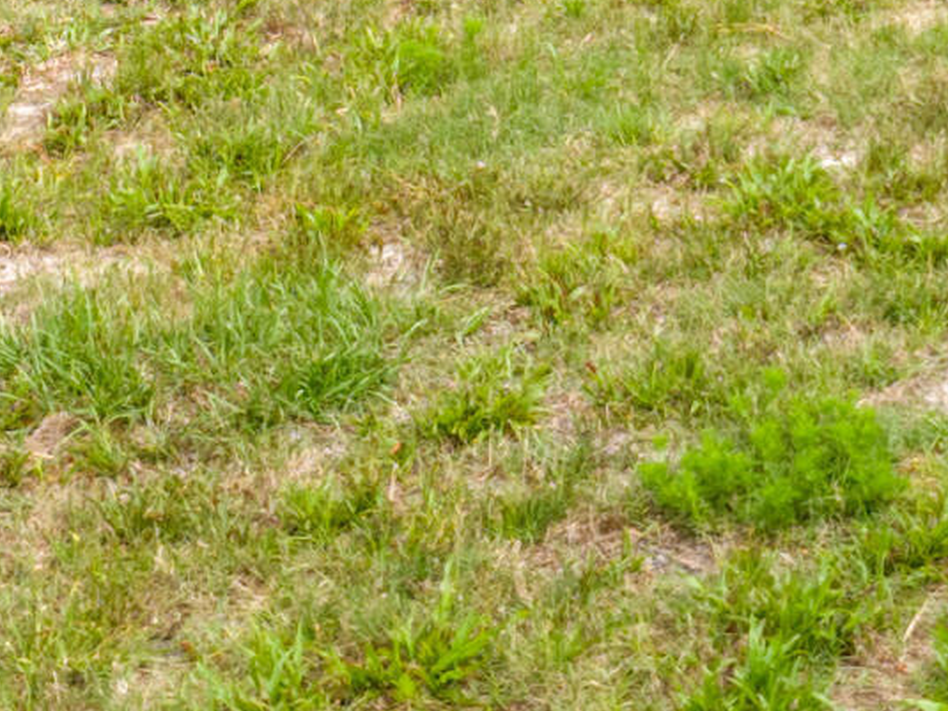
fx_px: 3532
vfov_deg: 9.7
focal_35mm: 129
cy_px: -1179
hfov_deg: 15.1
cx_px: 914
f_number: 1.7
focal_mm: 6.3
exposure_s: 1/210
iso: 10
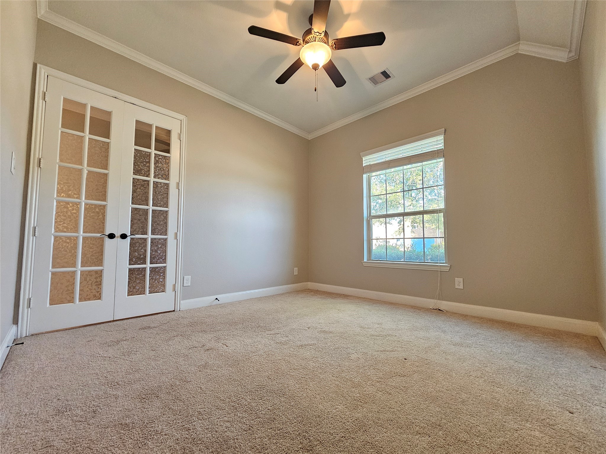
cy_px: 227
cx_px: 303
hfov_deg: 106.2
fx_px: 228
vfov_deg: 89.9
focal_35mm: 13
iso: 320
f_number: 2.2
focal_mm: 2.2
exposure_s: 1/40
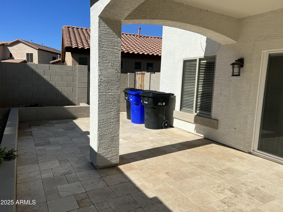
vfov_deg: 53.1
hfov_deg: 67.3
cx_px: 142
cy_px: 106
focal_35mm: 26
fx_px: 213
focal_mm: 5.7
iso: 50
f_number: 1.5
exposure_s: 1/7463
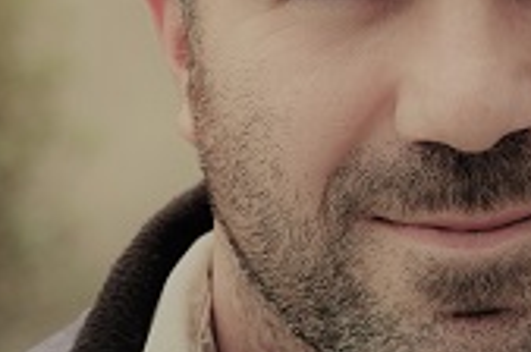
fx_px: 4225
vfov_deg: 4.8
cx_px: 446
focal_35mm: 287
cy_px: 57
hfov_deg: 7.2
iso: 200
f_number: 5.6
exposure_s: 1/240
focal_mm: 80.4
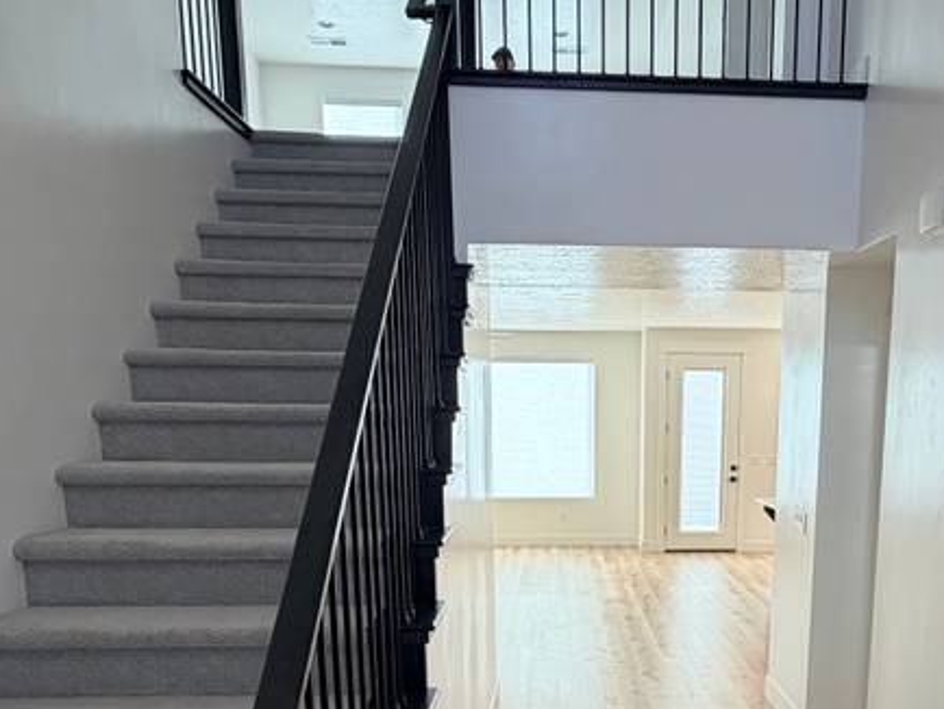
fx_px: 900
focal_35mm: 33
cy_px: 574
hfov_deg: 54.3
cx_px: 624
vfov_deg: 41.0
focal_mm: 2.22
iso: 100
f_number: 2.2
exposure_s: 1/120
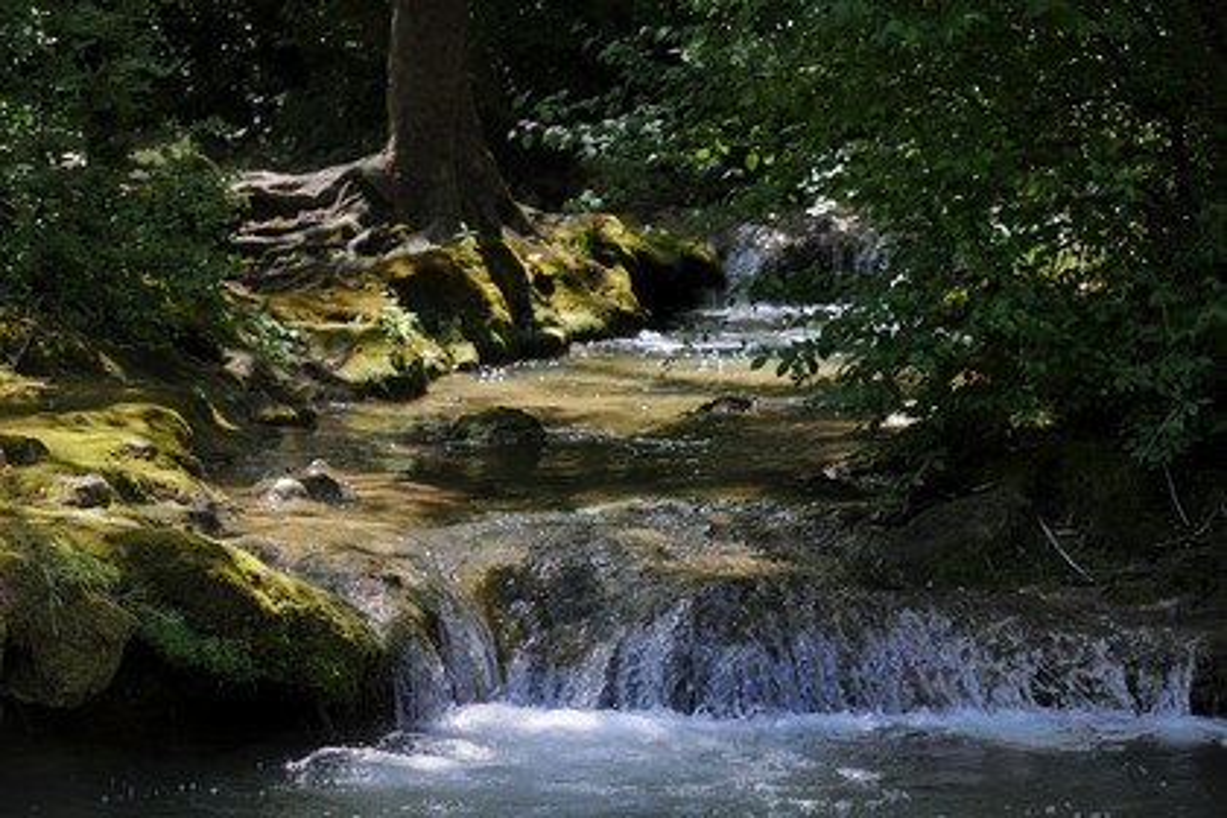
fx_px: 4260
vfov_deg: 11.0
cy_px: 409
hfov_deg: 16.4
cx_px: 614
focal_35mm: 125
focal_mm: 125
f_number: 6.3
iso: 400
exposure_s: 1/200
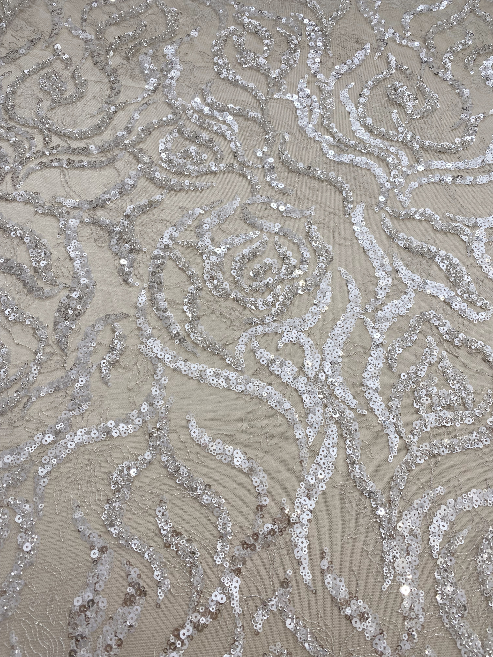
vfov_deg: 67.3
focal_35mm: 26
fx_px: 494
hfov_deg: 53.1
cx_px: 246
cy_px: 328
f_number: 1.8
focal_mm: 4.25
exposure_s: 1/197
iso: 32
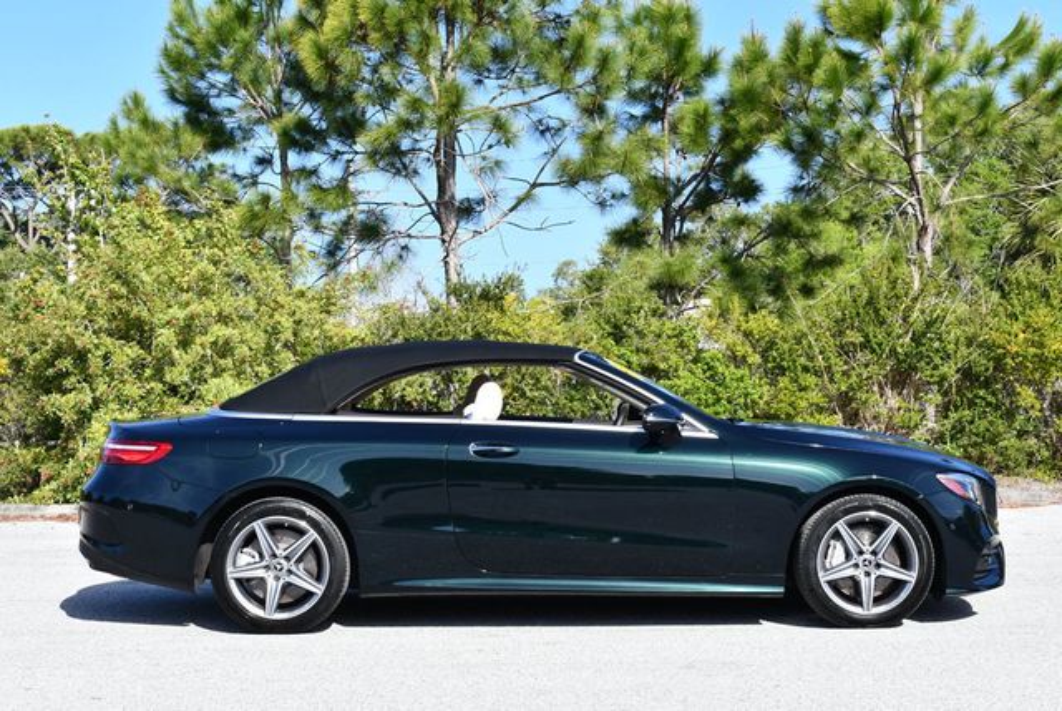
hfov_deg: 33.4
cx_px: 531
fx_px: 1772
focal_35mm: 60
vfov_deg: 22.7
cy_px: 356
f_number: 8
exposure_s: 1/250
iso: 180
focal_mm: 30
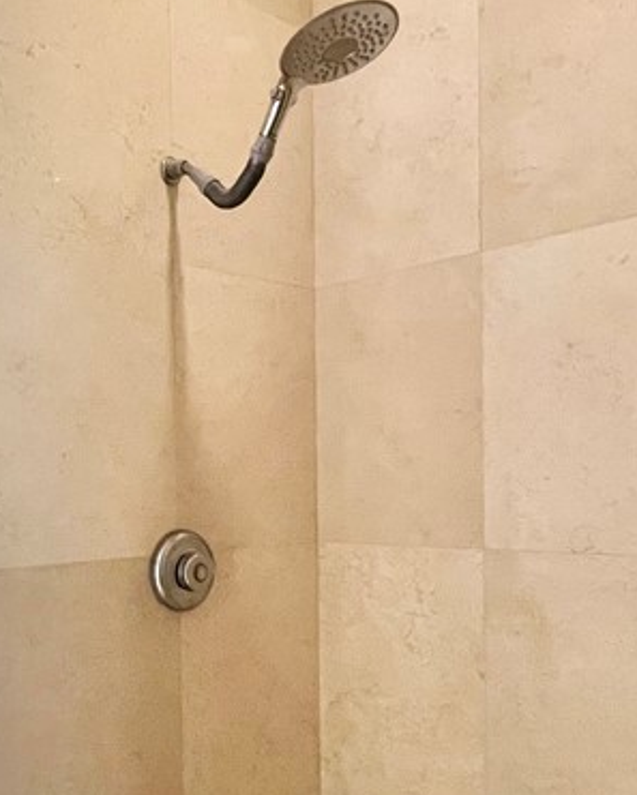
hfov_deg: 39.8
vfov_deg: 50.8
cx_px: 90
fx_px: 824
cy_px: 514
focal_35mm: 35
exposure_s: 1/60
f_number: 1.8
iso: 500
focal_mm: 1.57
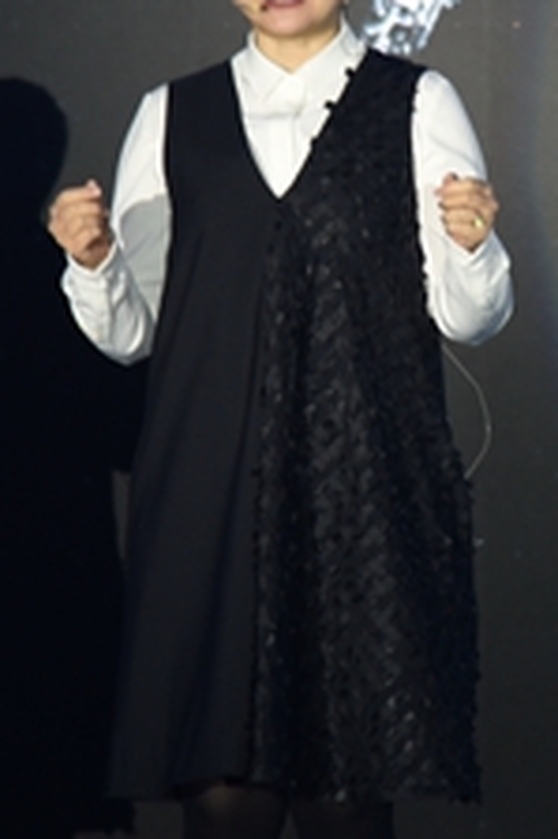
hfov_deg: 3.1
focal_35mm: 448
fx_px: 10431
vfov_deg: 4.6
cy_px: 189
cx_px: 408
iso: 450
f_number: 4
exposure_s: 1/125
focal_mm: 120
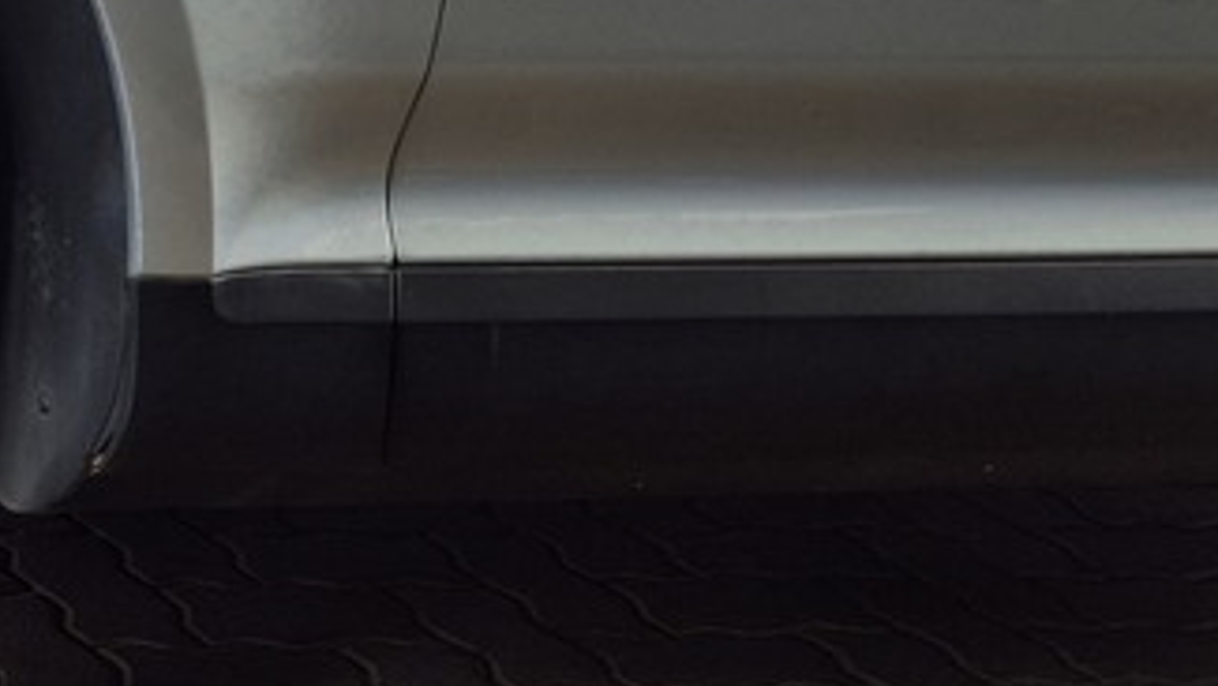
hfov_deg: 22.0
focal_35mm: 79
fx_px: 2552
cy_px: -19
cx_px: -637
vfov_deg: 15.0
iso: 25
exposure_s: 1/180
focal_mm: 5.4
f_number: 1.8
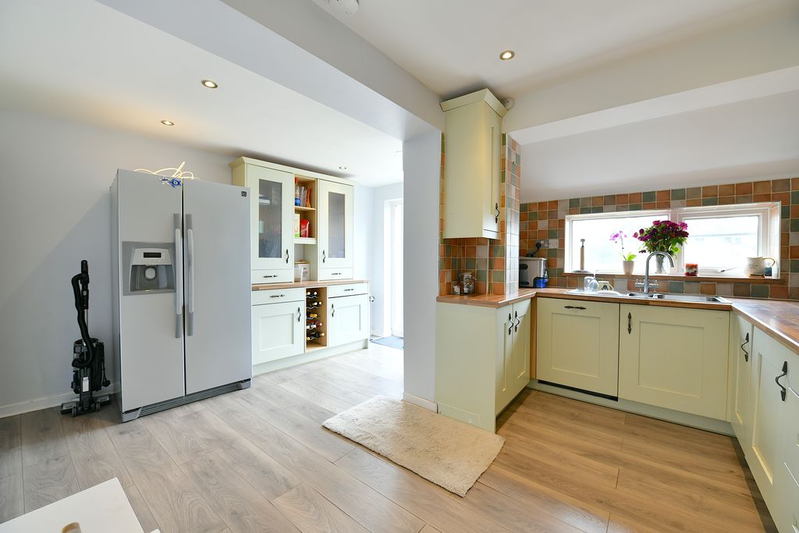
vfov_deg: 81.2
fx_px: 311
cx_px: 400
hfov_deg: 104.2
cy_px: 266
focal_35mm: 14
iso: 160
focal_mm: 14
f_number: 5
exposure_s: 1/100
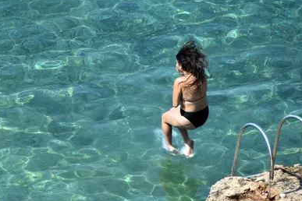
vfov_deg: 1.8
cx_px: 138
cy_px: 98
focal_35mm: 755
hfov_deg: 2.7
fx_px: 6333
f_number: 6.3
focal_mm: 300
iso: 100
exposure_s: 1/250
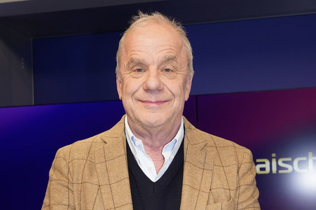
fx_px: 307
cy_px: 105
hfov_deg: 54.5
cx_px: 158
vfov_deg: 37.8
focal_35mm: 35
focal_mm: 35
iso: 2000
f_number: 5.6
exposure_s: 1/160
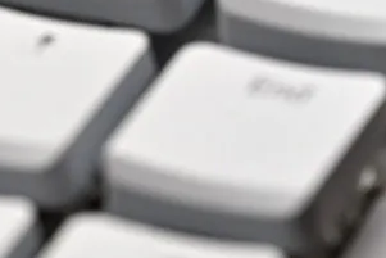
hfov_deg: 4.9
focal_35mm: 418
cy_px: -83
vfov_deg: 3.3
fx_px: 4484
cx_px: 759
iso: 640
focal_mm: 105
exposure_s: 1/50
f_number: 9
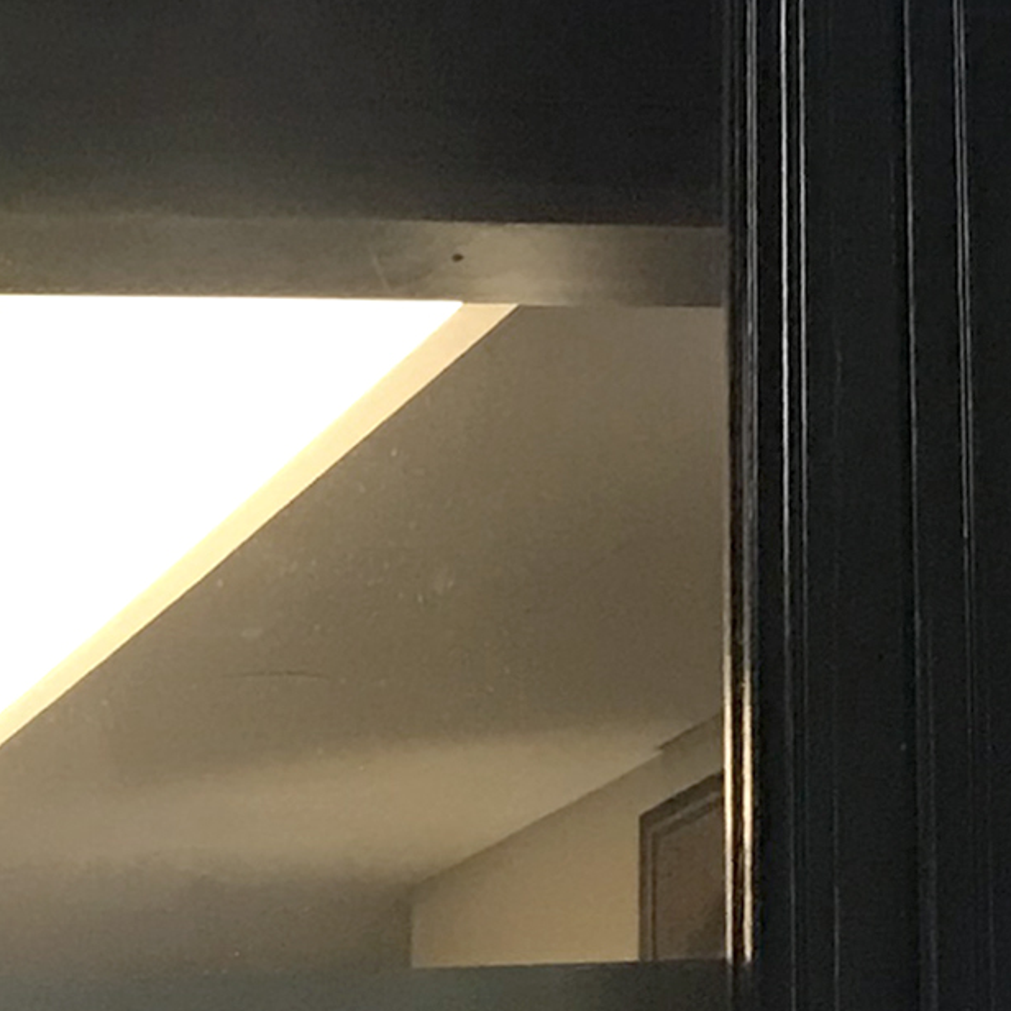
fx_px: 5353
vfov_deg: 9.1
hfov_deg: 10.8
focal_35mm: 162
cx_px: 770
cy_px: -1827
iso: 80
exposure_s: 1/17
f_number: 1.8
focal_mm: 3.99
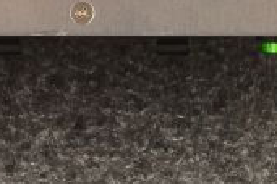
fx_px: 1346
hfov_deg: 11.7
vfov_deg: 7.6
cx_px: 113
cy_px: -133
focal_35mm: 175
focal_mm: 50
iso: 1600
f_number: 13
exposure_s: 1/125
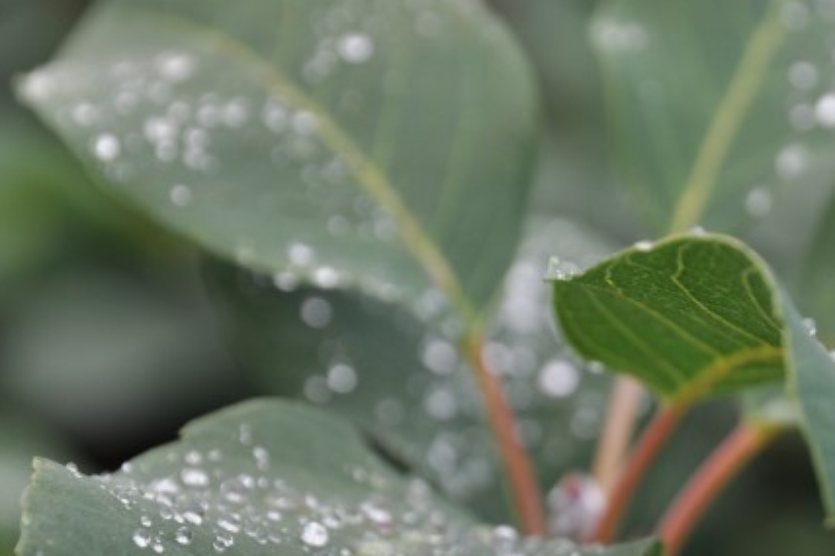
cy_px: 378
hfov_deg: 9.5
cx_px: 635
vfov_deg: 6.4
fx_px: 5002
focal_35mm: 216
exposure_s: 1/125
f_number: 6.3
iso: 200
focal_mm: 85
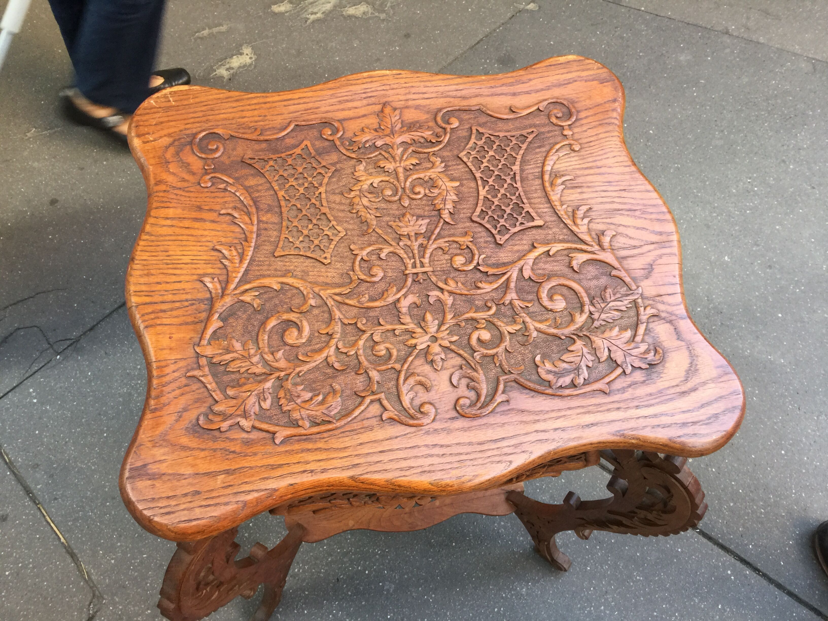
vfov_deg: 48.2
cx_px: 414
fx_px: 694
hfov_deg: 61.7
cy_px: 310
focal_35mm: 29
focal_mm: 4.15
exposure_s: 1/33
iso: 50
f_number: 2.2
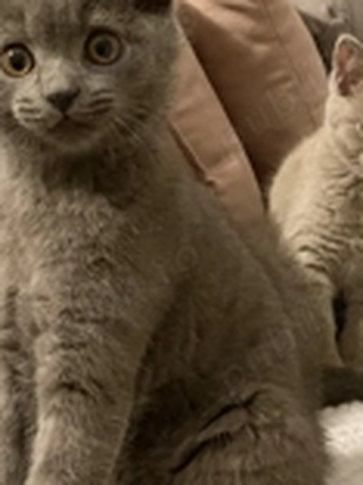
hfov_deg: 22.9
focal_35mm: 64
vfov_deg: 29.9
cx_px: 208
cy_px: 131
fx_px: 895
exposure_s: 1/25
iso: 640
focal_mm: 5.1
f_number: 1.6
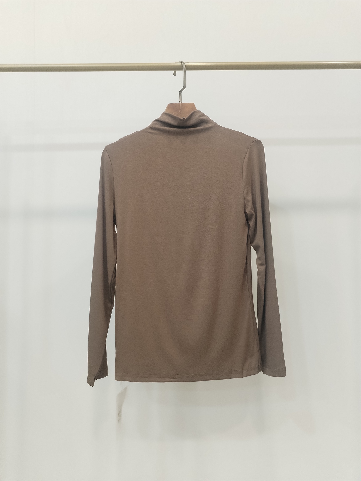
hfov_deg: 48.2
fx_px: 403
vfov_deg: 61.7
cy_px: 240
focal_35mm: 29
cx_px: 180
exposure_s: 1/50
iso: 455
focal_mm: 4.75
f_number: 1.8
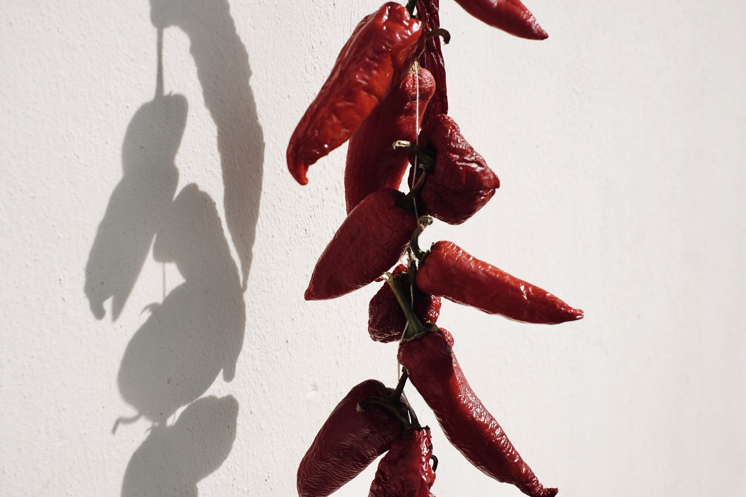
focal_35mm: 53
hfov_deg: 37.5
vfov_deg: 25.5
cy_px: 248
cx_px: 373
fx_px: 1098
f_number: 5.6
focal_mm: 35
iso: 100
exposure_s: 1/450
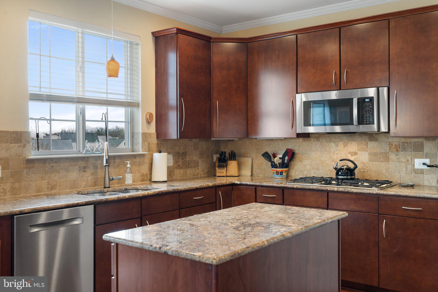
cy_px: 146
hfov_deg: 54.4
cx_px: 219
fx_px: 426
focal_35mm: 35
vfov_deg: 37.8
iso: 500
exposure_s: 1/4
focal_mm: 35
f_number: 8
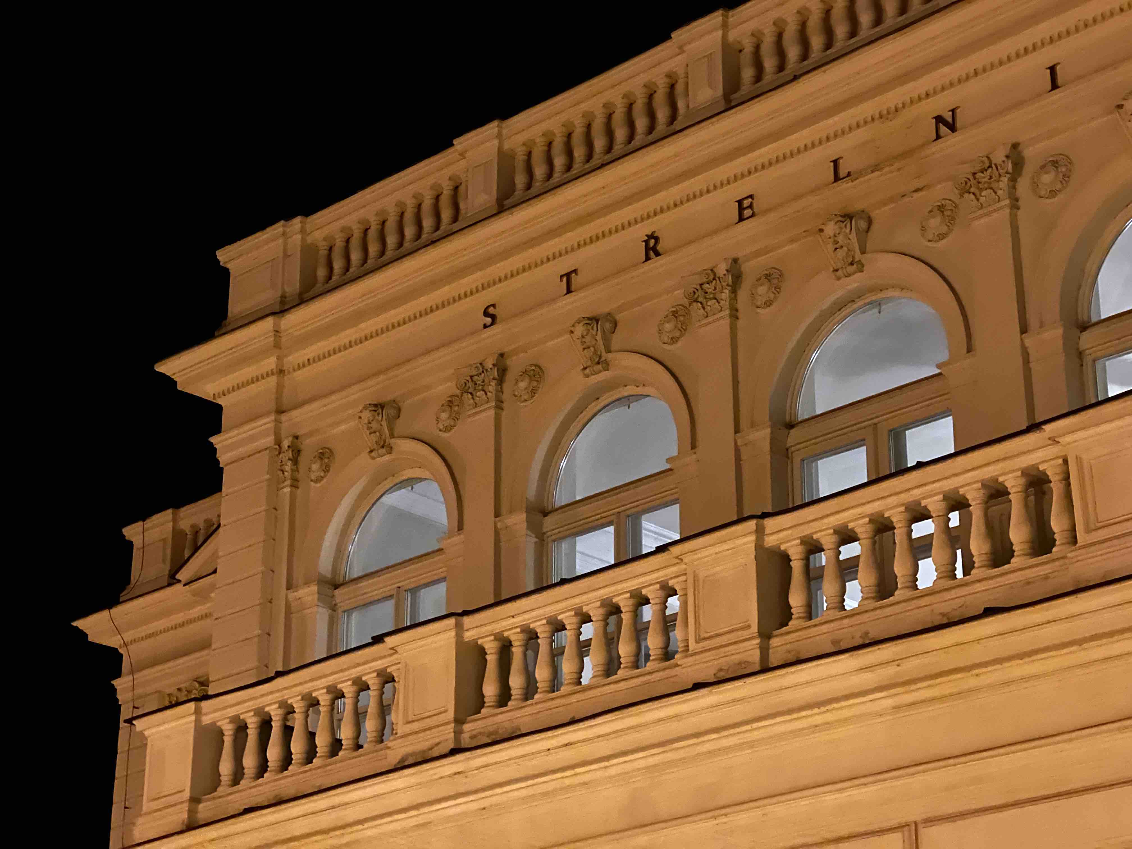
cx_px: 566
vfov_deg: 19.1
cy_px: 424
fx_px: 2518
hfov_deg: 25.3
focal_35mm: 77
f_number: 2.8
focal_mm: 9
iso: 1250
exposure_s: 1/8
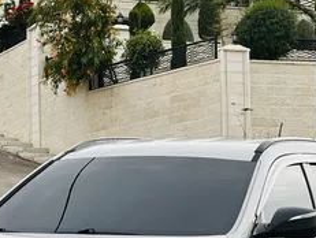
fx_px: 1947
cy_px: 185
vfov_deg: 7.0
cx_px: 166
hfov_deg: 9.3
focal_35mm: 213
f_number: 2.8
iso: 50
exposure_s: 1/121
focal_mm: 9
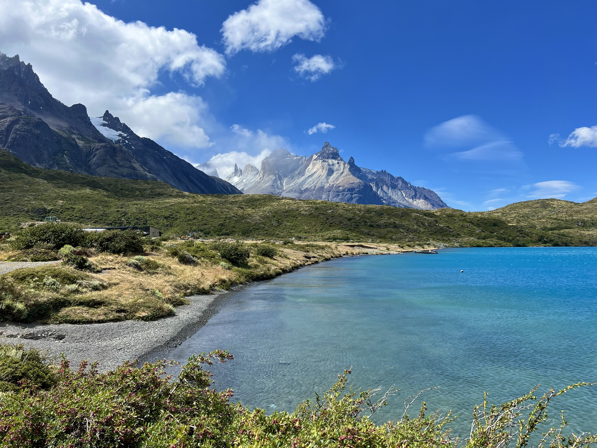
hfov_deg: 67.3
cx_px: 298
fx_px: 448
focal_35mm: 26
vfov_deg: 53.1
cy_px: 224
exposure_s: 1/5319
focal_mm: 5.7
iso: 50
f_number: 1.5
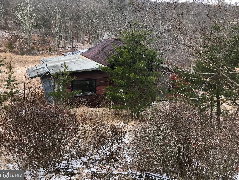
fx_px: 200
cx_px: 118
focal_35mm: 29
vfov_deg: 48.2
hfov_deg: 61.7
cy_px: 87
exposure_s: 1/418
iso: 20
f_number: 1.8
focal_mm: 3.99
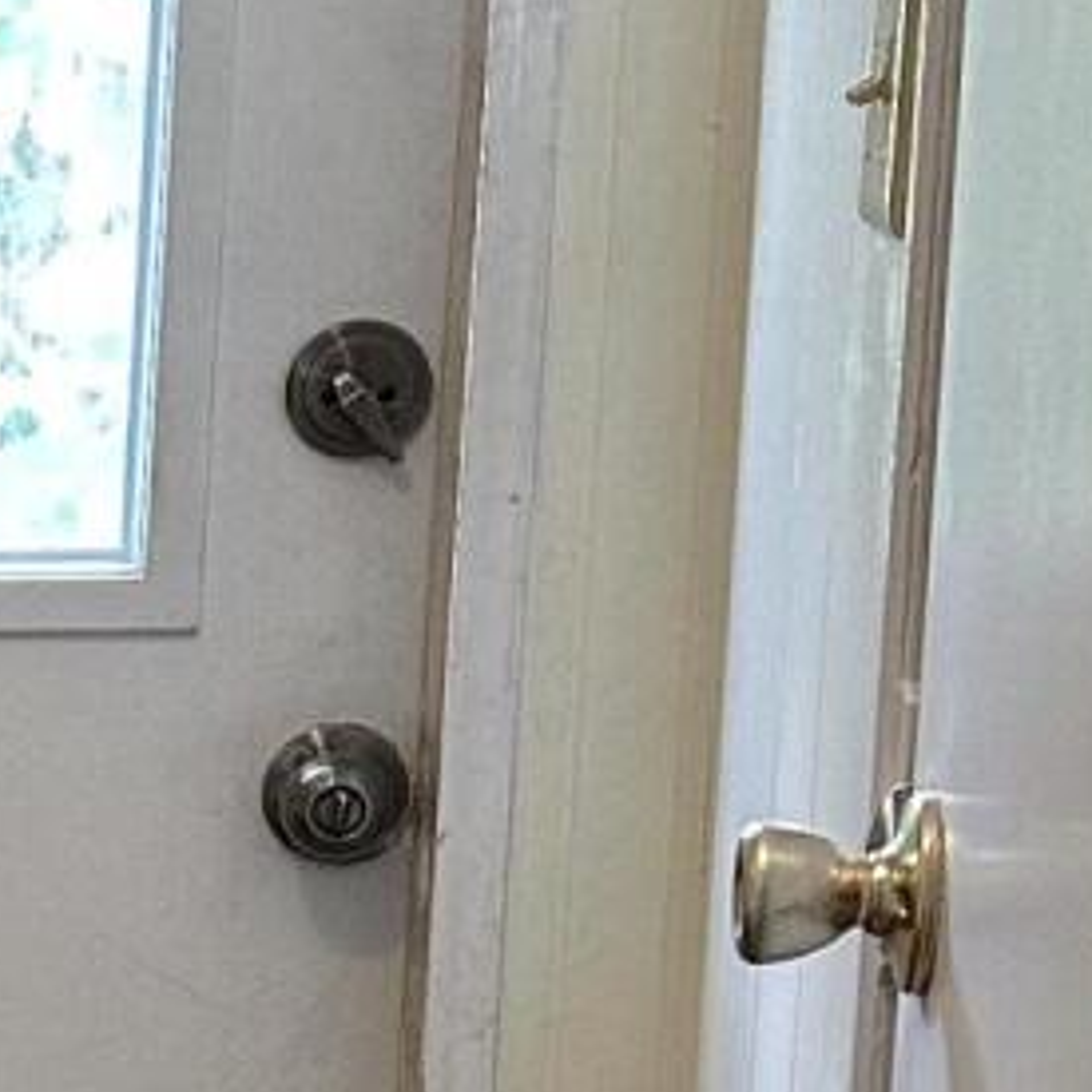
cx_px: -1533
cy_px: 1410
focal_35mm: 154
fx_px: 5496
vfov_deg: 11.1
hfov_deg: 9.9
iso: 250
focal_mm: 6.86
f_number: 1.78
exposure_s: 1/87
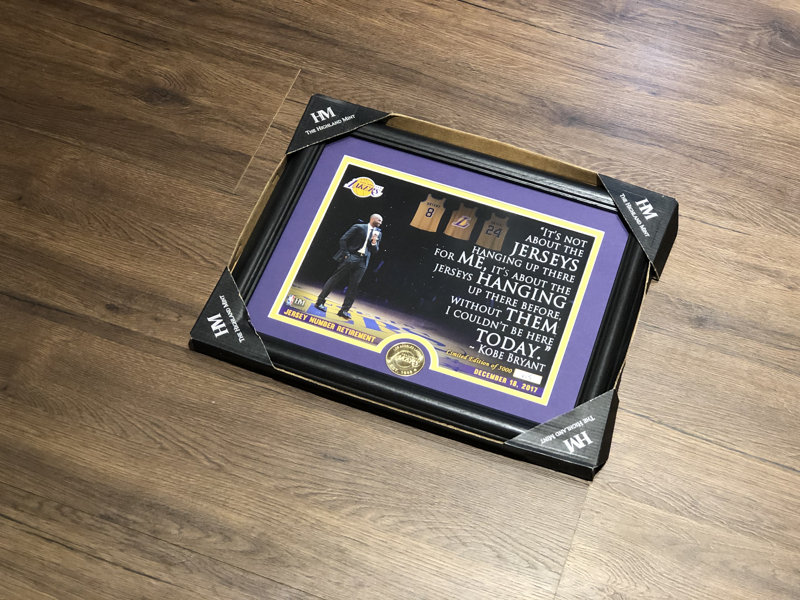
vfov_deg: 25.7
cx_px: 400
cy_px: 300
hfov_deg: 33.8
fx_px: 1317
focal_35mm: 57
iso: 200
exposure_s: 1/30
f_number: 2.8
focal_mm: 6.6
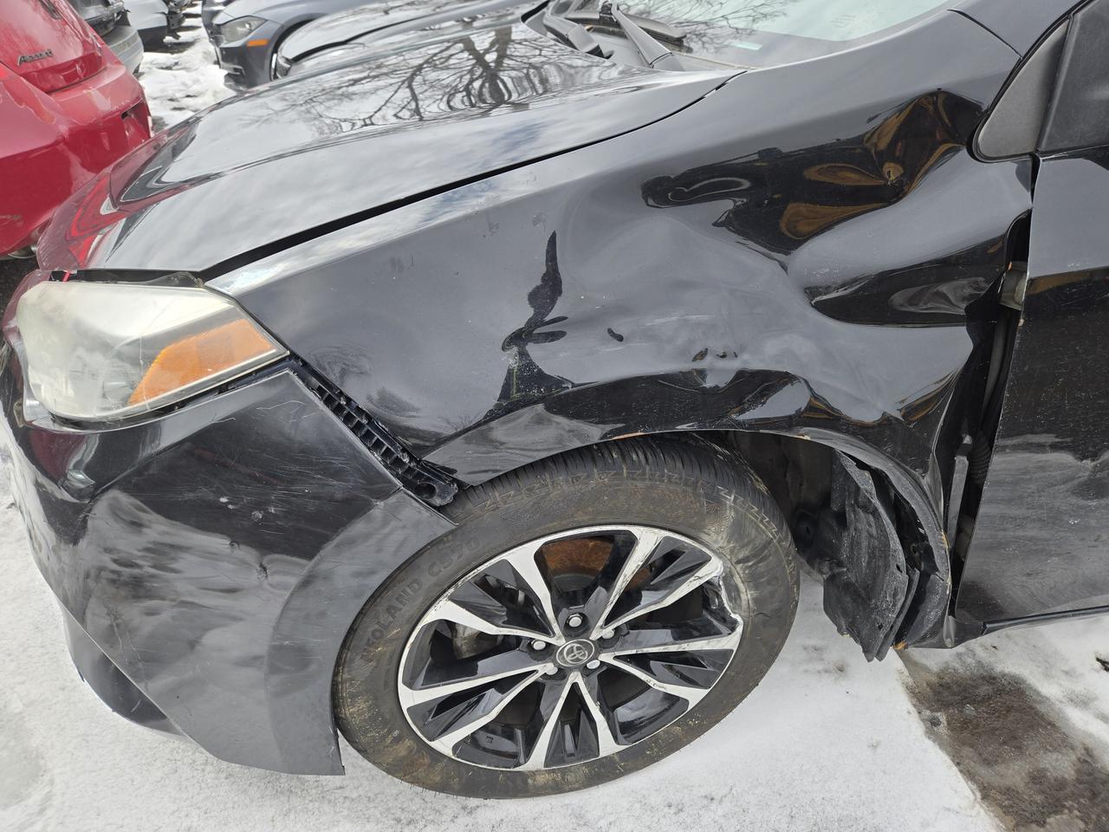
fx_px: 737
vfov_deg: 58.9
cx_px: 554
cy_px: 416
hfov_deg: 73.9
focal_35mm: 23
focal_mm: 5.4
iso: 25
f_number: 1.8
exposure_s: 1/852
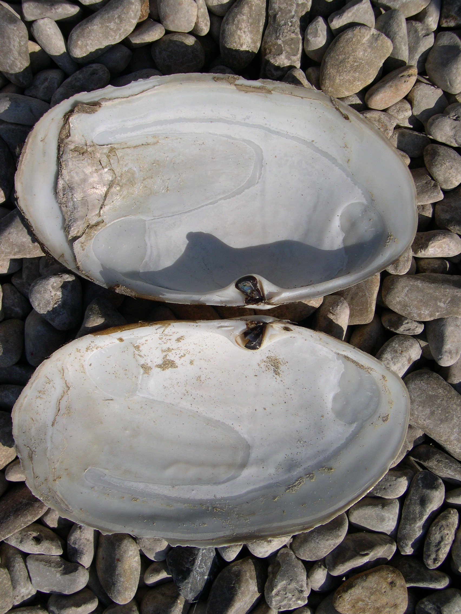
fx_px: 675
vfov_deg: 49.0
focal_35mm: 38
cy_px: 307
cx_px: 230
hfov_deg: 37.7
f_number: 7.6
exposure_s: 1/496
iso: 100
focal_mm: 8
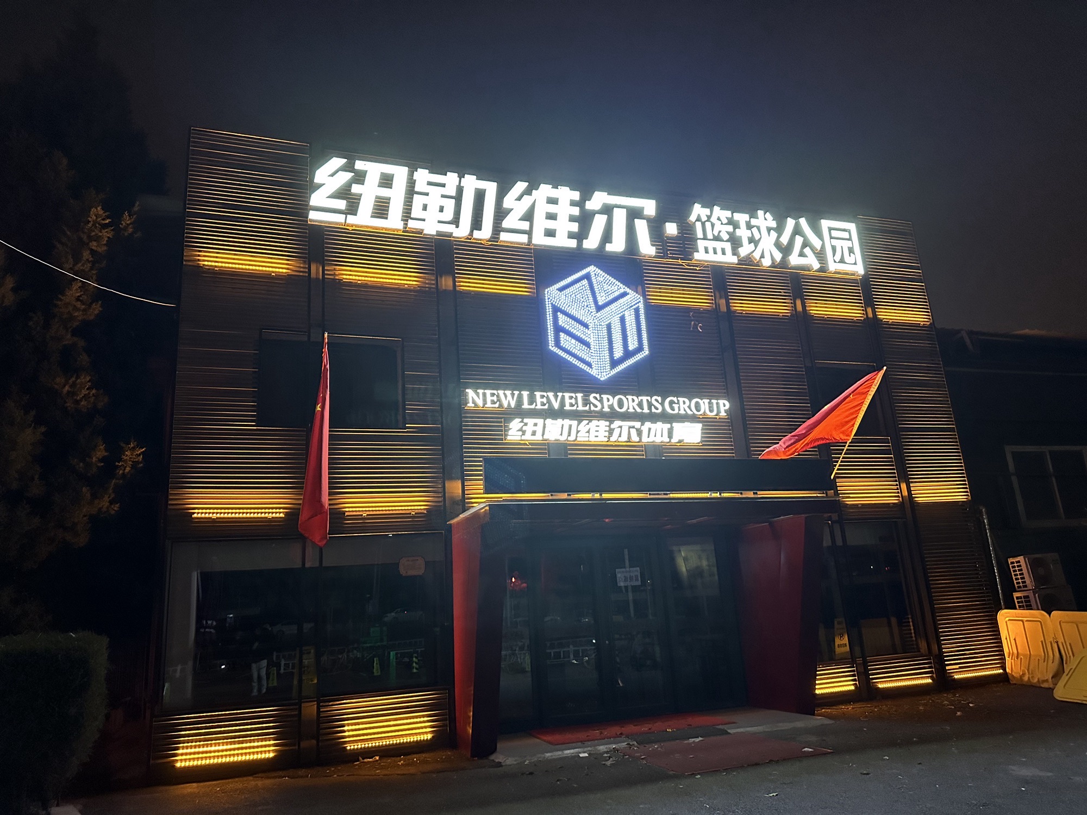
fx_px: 754
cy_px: 408
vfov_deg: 56.8
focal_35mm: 24
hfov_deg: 71.6
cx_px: 544
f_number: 1.78
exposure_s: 1/50
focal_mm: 6.86
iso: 640
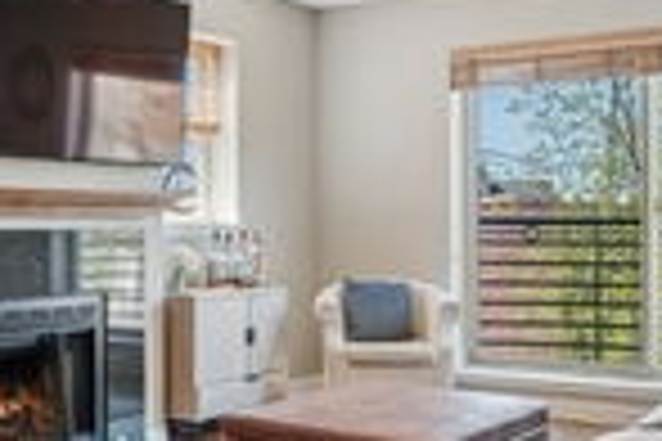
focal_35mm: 52
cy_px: 225
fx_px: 956
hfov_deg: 38.1
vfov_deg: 26.0
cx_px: 394
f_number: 8
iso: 320
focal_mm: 16
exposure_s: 1/6
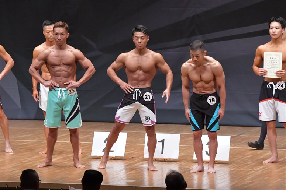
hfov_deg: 8.1
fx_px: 2025
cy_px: 95
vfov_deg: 5.4
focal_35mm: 255
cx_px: 143
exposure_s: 1/400
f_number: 5.6
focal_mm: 170
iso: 8000
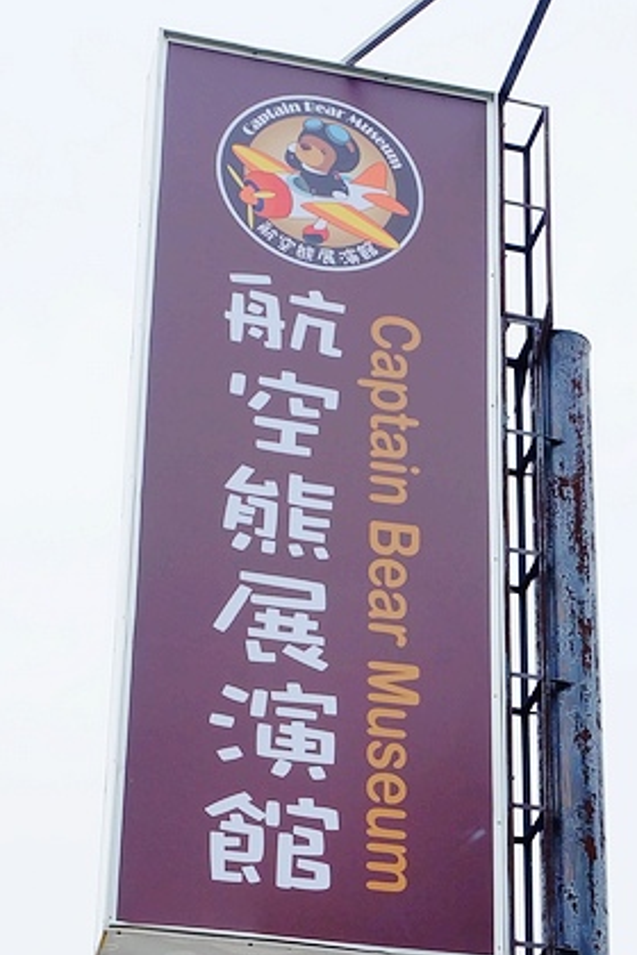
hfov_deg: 15.2
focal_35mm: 90
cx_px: 441
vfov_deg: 21.8
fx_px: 2389
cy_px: 966
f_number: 8
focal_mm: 27.7
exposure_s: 1/420
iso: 800
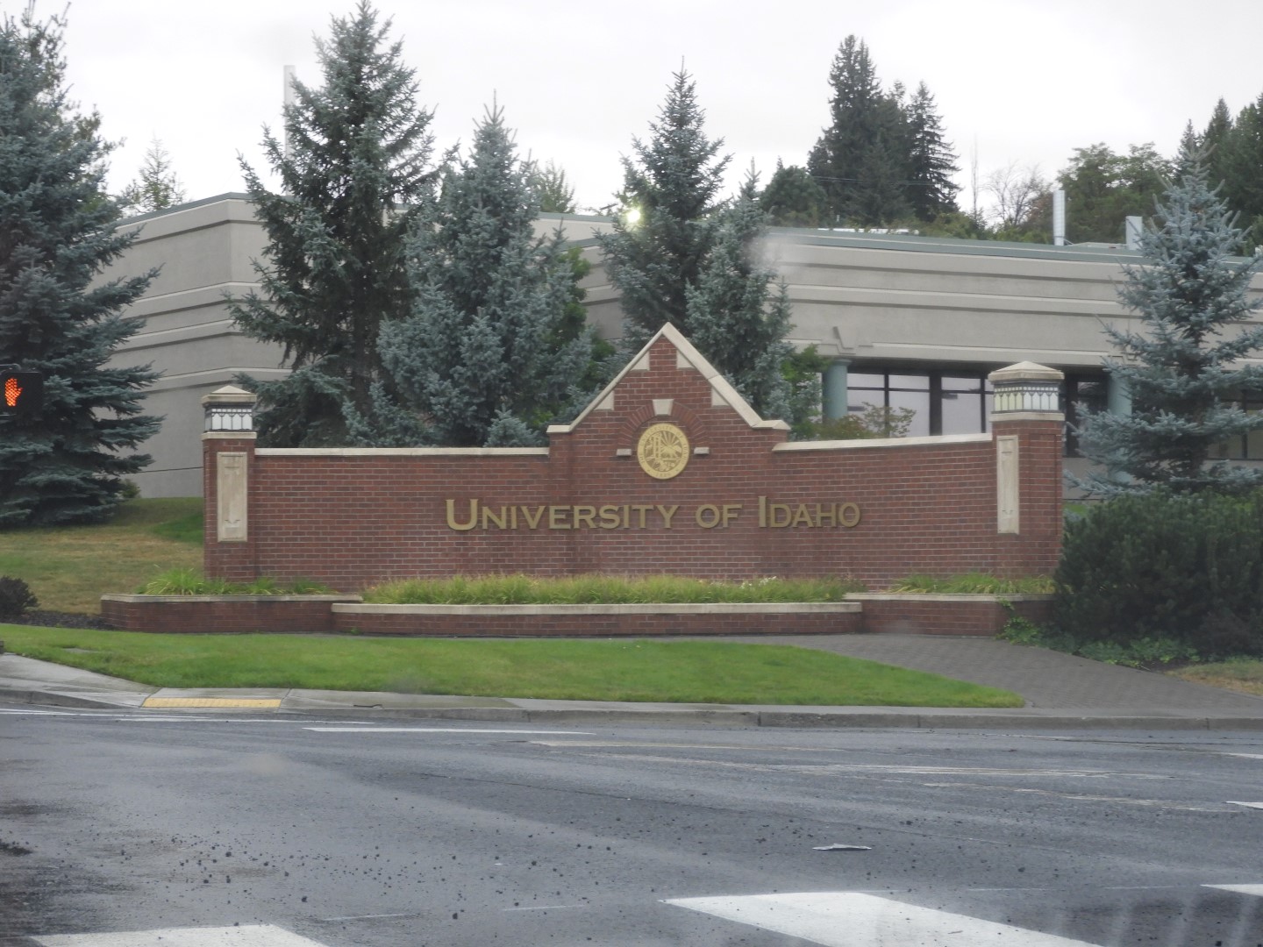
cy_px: 474
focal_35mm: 85
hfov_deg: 23.0
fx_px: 3101
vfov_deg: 17.4
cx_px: 632
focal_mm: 15.2
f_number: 4.5
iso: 220
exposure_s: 1/60
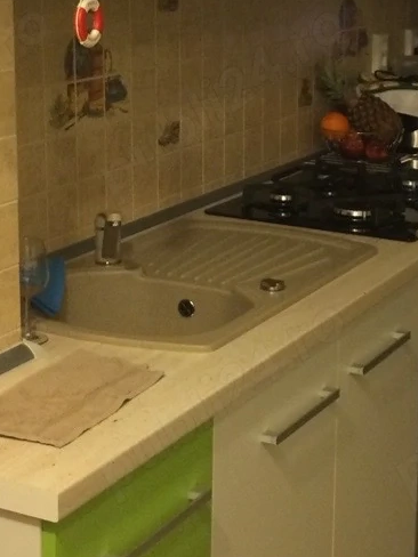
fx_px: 1320
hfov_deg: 17.9
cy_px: 147
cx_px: 297
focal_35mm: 82
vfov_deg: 23.6
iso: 320
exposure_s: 1/33
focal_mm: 4.12
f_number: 2.2
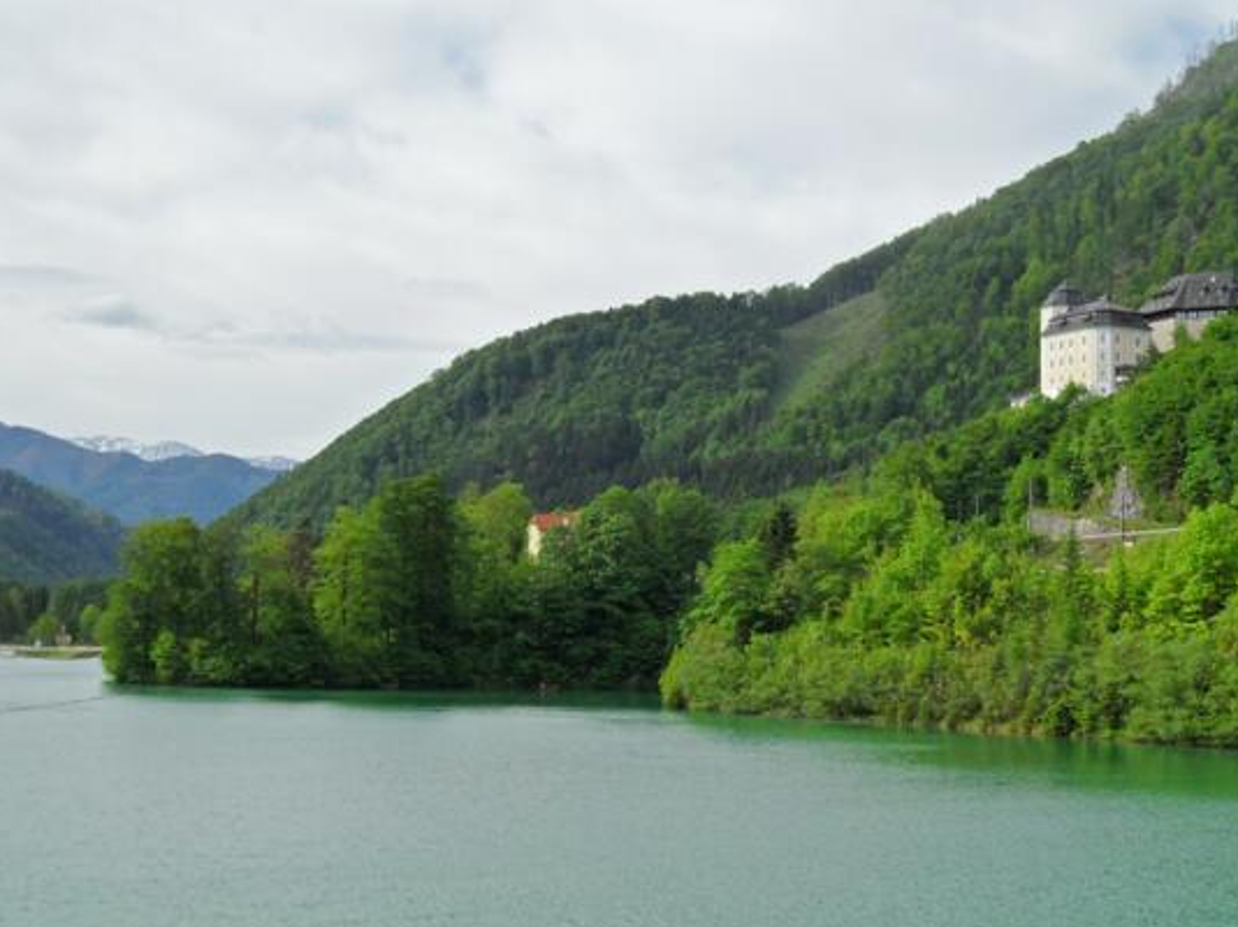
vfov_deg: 26.5
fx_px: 1966
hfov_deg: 34.9
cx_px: 634
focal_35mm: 55
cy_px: 487
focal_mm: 8.2
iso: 80
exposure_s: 1/750
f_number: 3.8
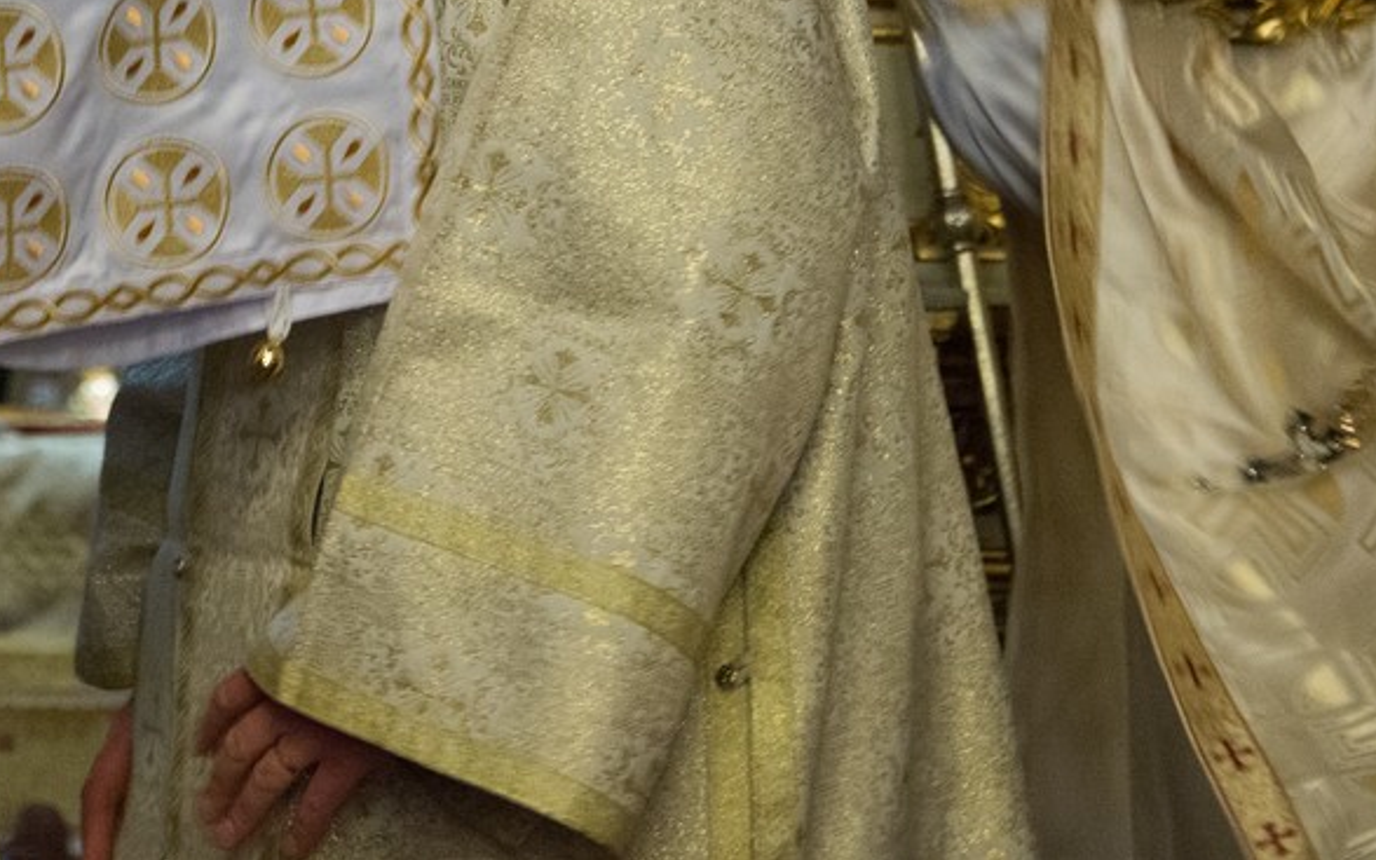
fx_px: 10839
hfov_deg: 7.2
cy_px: -239
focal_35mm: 289
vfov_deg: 4.5
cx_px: -34
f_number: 5.6
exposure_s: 1/50
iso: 2000
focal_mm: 116
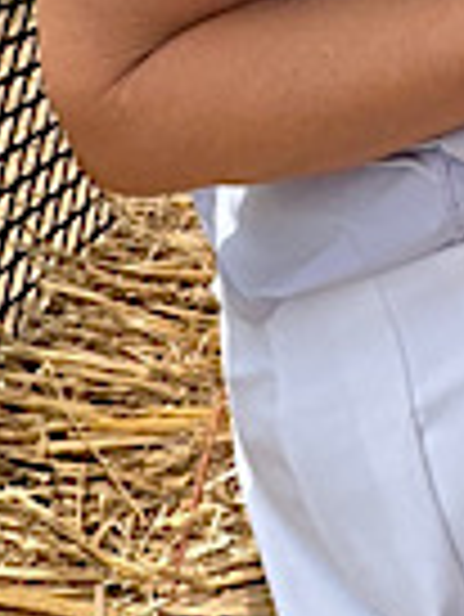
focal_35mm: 92
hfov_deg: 14.9
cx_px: 696
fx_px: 1642
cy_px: -400
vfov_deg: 18.1
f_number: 2.2
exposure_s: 1/1600
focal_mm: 2.22
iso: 50
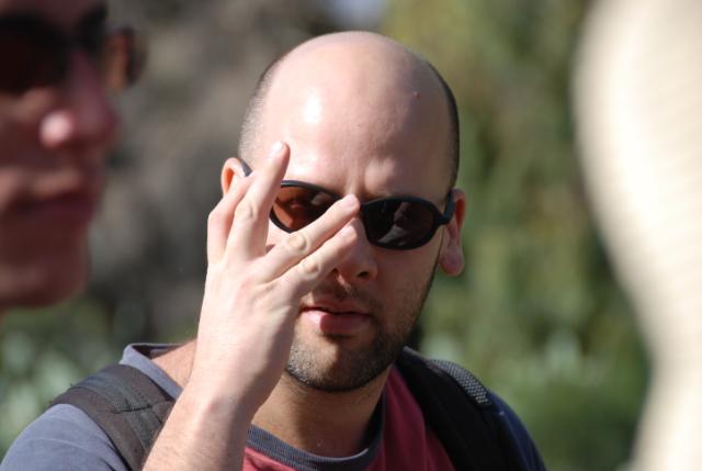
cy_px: 236
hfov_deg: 6.9
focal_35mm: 300
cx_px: 351
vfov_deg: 4.6
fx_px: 5859
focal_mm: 200
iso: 200
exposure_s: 1/500
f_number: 5.6
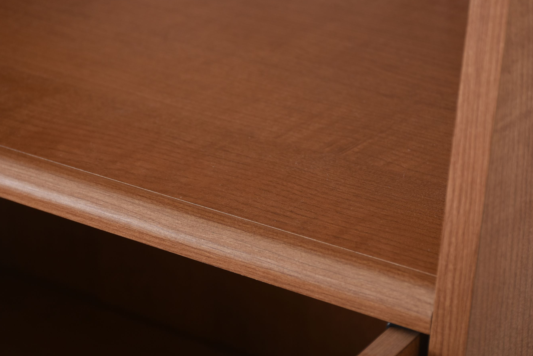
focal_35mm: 127
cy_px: 188
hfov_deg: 16.2
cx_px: 257
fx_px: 1875
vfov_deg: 10.9
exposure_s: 1/200
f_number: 9
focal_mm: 75
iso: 200
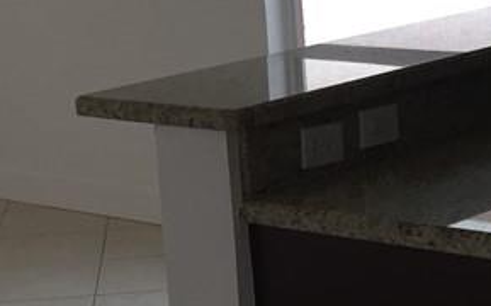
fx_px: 1457
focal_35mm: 109
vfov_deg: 11.9
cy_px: 76
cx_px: 134
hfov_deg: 19.0
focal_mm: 4.15
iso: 32
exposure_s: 1/30
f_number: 2.2
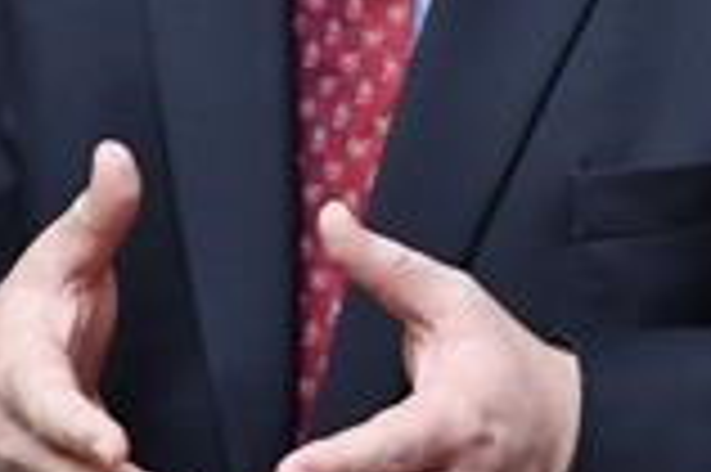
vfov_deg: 0.7
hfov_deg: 1.1
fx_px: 36479
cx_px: 266
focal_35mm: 1849
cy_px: -218
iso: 800
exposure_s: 1/500
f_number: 2.8
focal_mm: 300
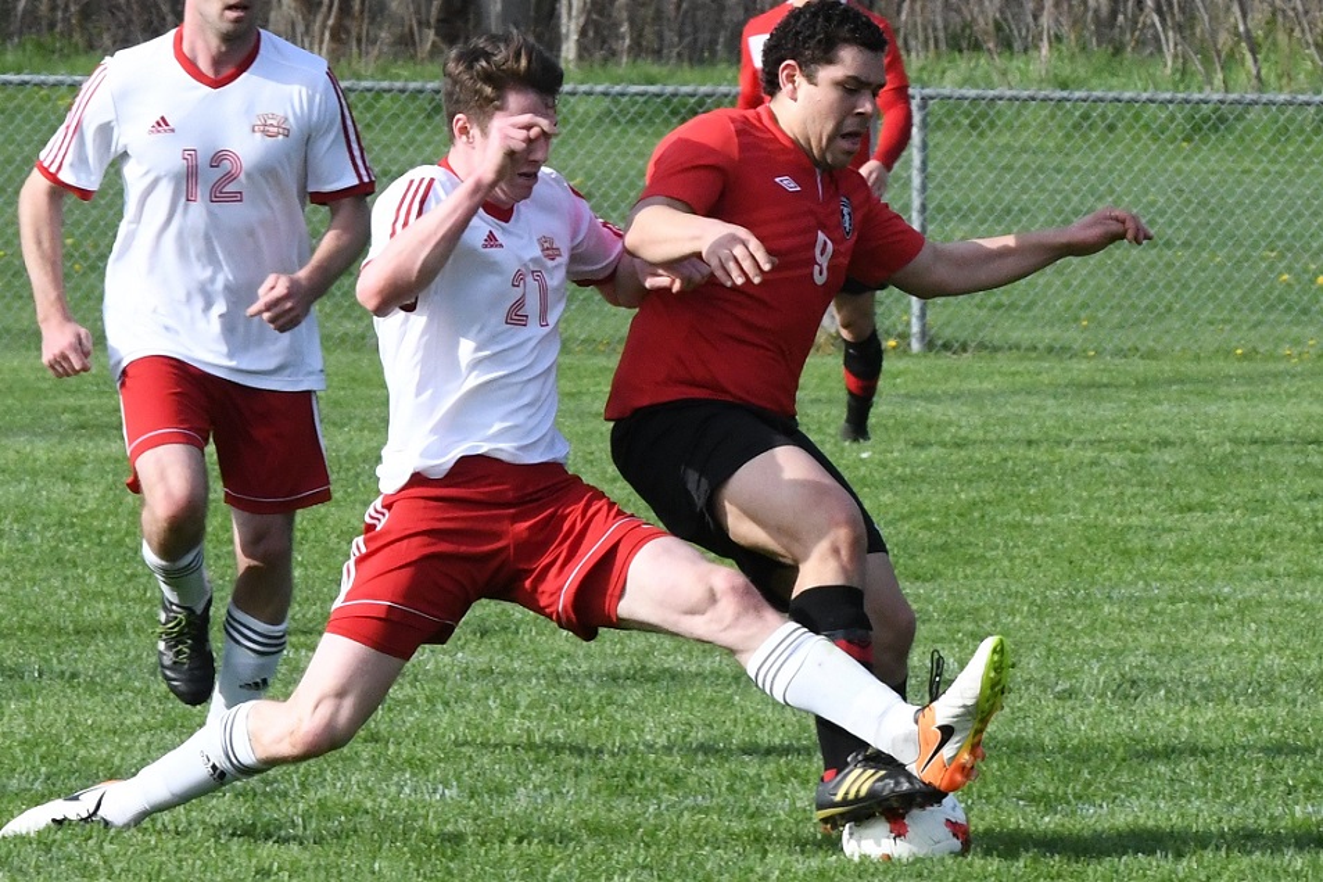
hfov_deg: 7.2
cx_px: 662
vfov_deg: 4.8
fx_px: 10473
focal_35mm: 285
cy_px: 441
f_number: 16
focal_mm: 190
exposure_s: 1/1000
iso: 2200
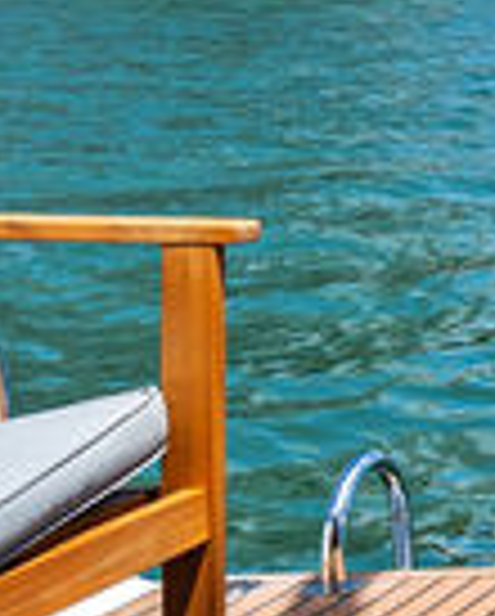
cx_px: 1400
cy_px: 339
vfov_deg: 17.1
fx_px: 2046
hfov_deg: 10.5
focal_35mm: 112
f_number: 5.6
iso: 100
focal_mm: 16
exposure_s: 1/500
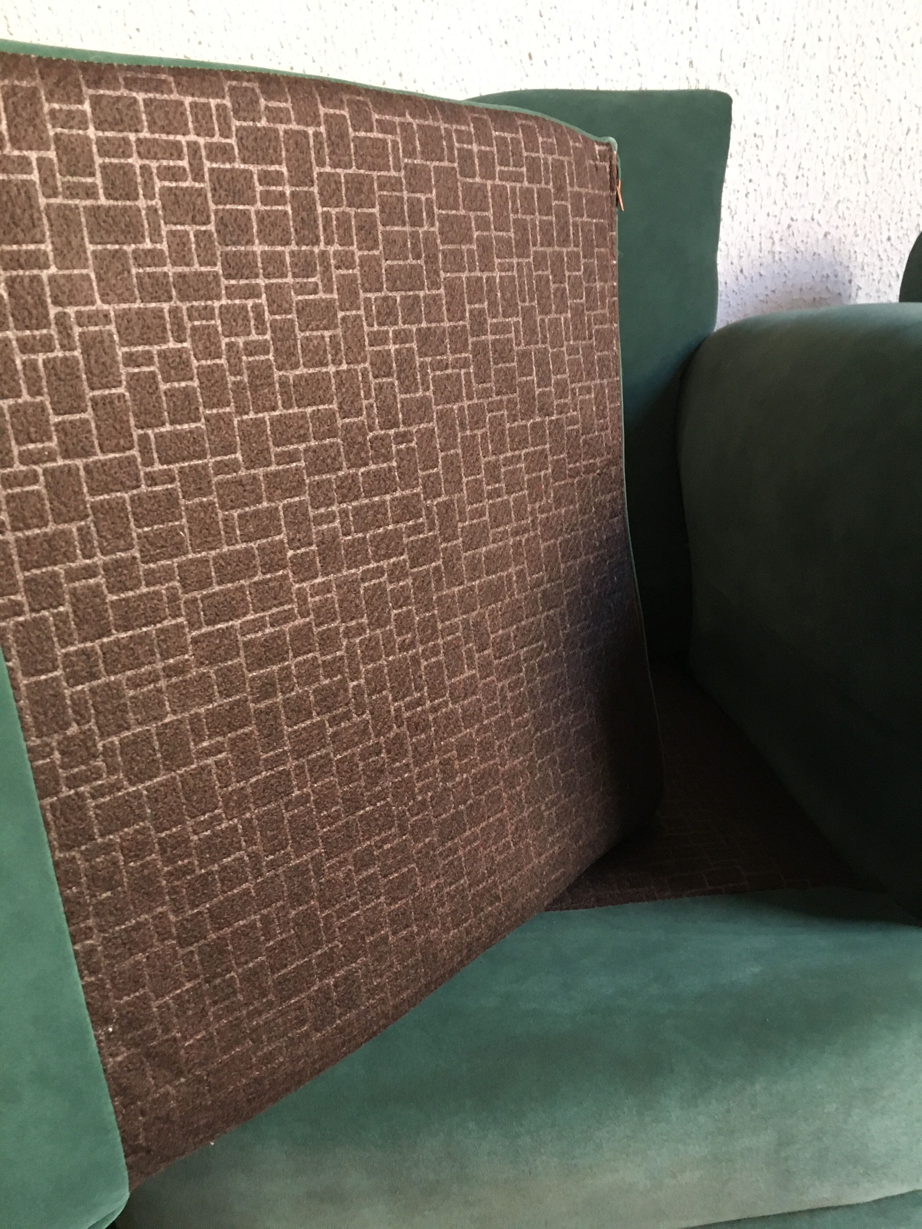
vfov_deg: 61.7
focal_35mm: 29
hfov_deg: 48.2
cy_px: 614
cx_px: 461
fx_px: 1030
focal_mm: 4.15
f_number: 2.2
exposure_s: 1/25
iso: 200
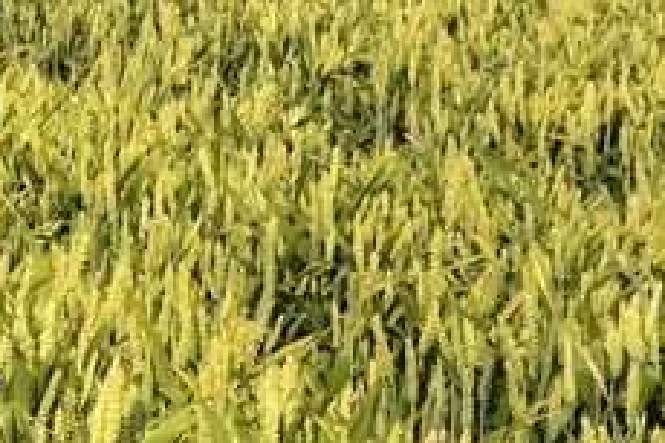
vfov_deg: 8.0
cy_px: -226
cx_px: -1197
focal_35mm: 167
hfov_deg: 9.9
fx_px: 3083
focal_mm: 24
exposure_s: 1/250
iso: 200
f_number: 10
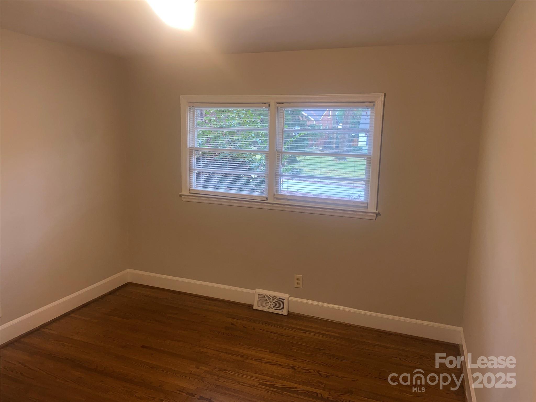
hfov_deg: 67.3
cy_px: 201
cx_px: 268
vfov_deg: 53.1
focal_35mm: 26
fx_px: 403
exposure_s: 1/27
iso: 32
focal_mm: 4.25
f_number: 1.8
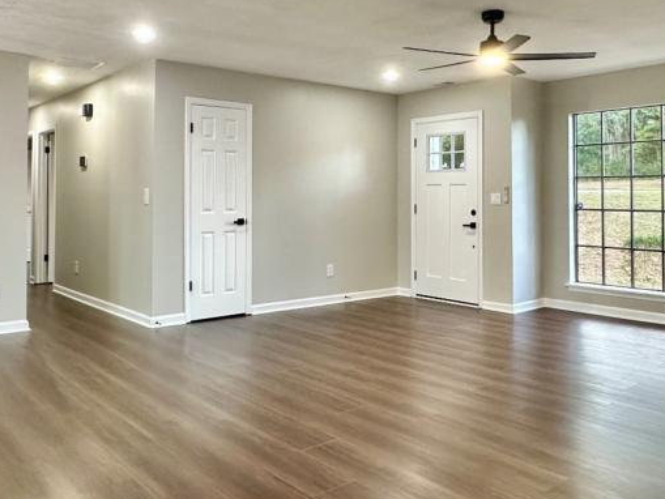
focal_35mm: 33
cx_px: 337
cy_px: 175
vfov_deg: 42.5
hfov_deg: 55.3
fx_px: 634
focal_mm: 2.22
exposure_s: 1/60
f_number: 2.2
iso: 250
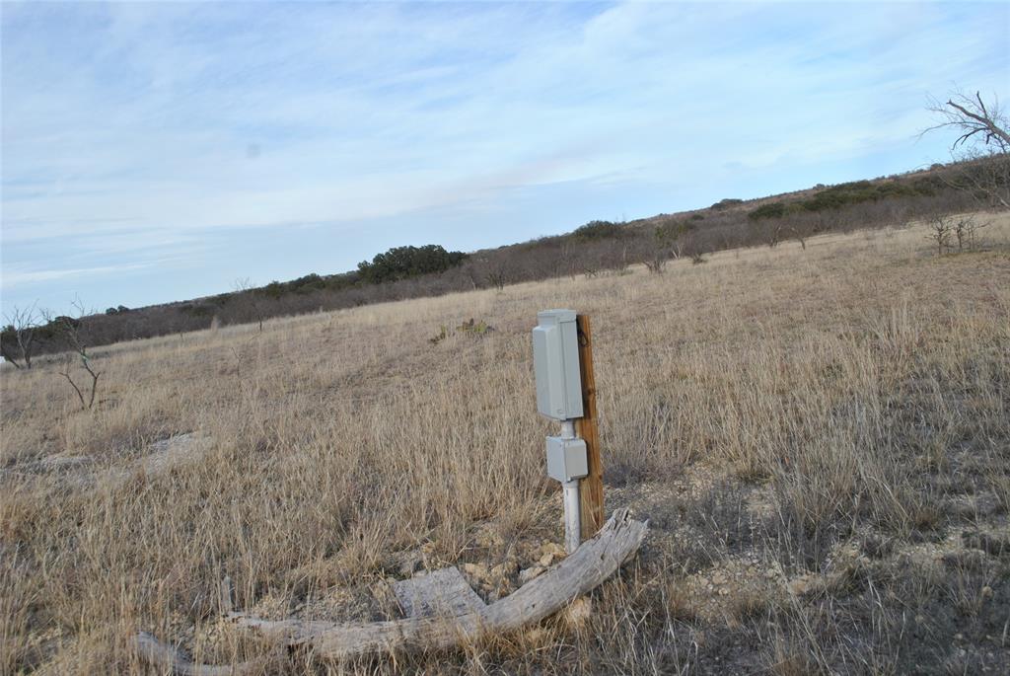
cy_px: 338
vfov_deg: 43.7
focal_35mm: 30
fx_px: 842
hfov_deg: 61.9
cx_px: 505
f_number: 7.1
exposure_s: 1/200
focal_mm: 20
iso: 100
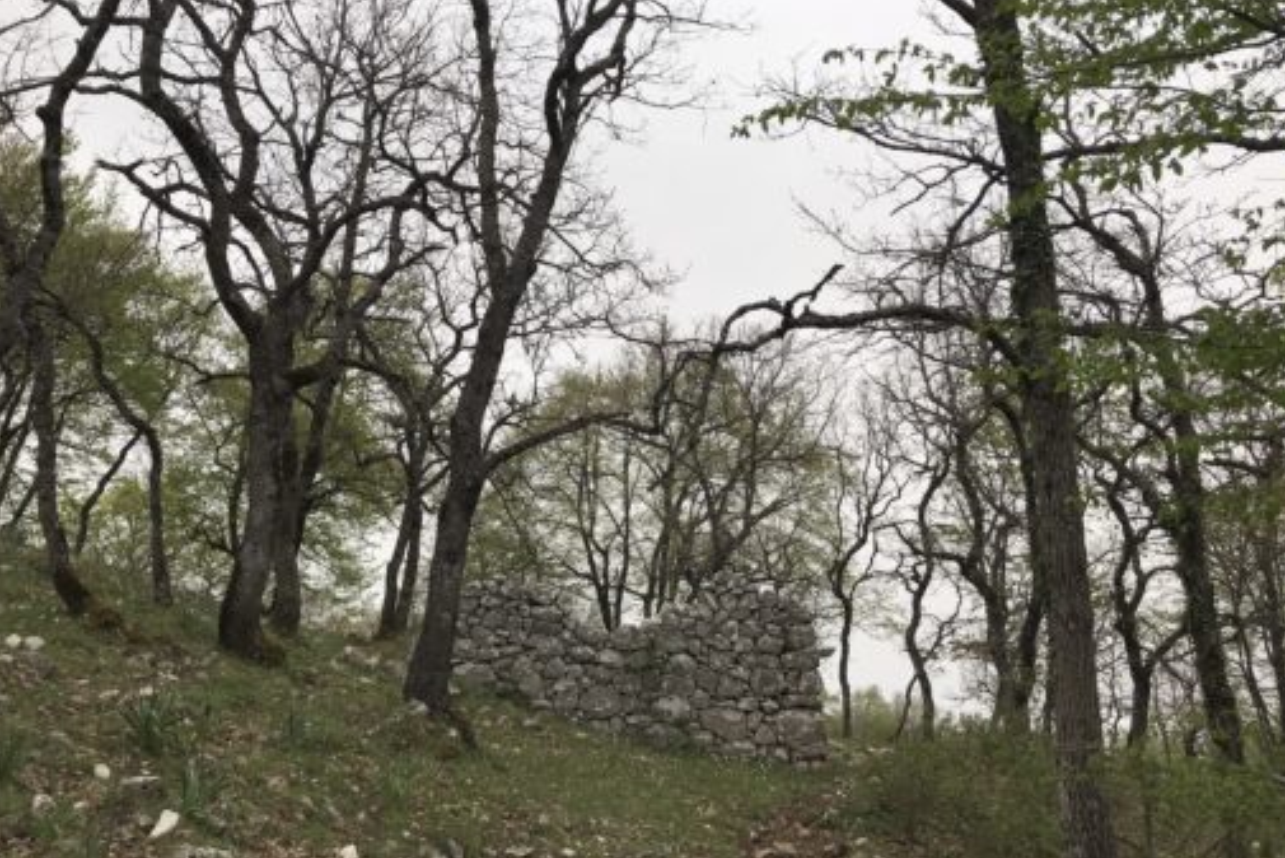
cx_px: 639
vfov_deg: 43.6
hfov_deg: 61.9
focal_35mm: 30
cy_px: 438
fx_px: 1071
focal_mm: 3.99
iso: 20
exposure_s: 1/2591
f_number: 1.8
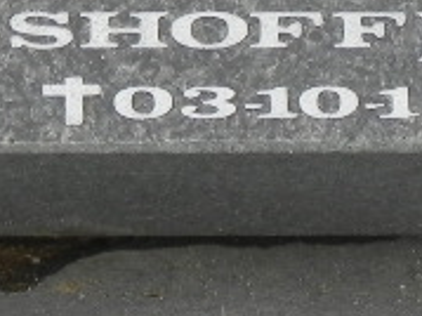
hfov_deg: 2.7
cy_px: -571
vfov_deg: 2.0
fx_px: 8979
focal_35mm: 737
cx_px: -101
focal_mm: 23
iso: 160
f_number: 6.3
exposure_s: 1/294
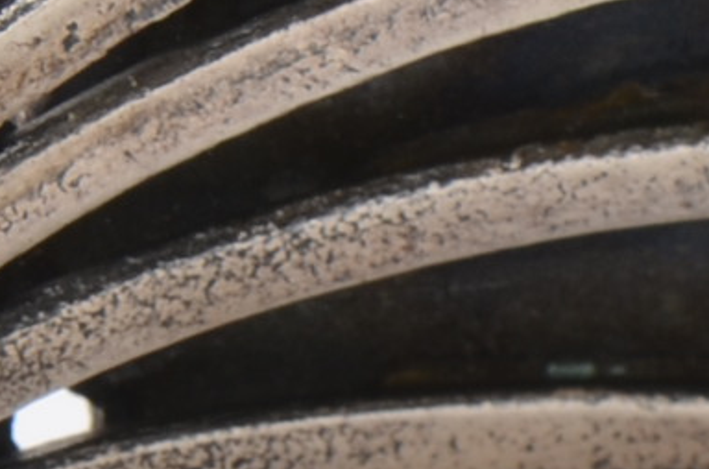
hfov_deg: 2.5
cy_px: 458
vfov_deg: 1.7
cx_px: 1023
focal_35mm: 818
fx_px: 16074
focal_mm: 85
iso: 200
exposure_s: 1/125
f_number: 14
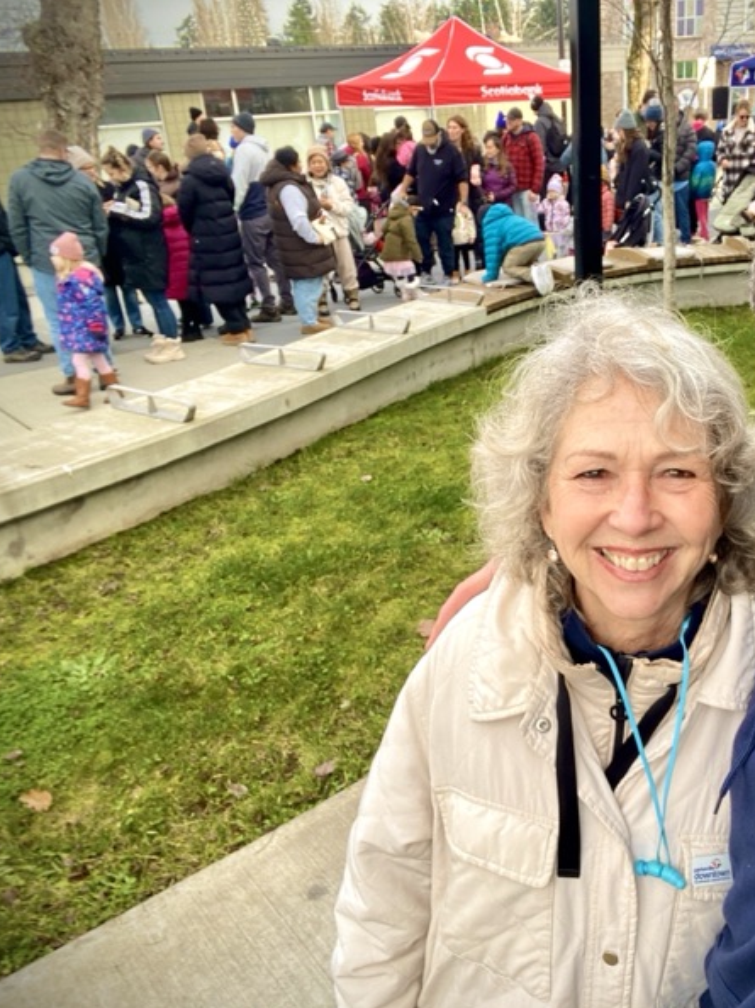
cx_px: 543
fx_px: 902
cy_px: 507
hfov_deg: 44.3
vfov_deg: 58.4
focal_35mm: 31
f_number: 2.2
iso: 25
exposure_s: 1/124
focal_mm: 2.71
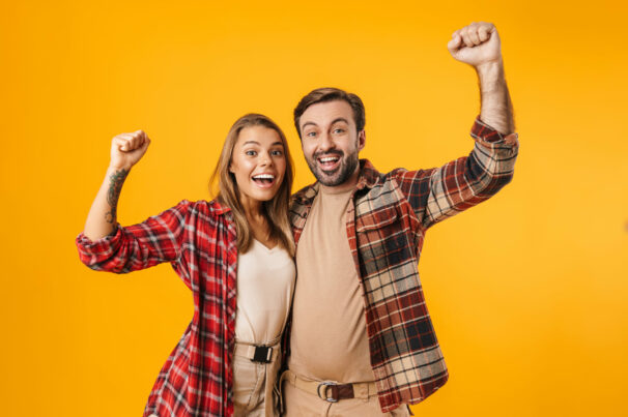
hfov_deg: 50.7
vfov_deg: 35.0
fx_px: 662
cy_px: 208
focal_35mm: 38
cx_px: 314
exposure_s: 1/160
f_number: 6.3
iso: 125
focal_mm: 38
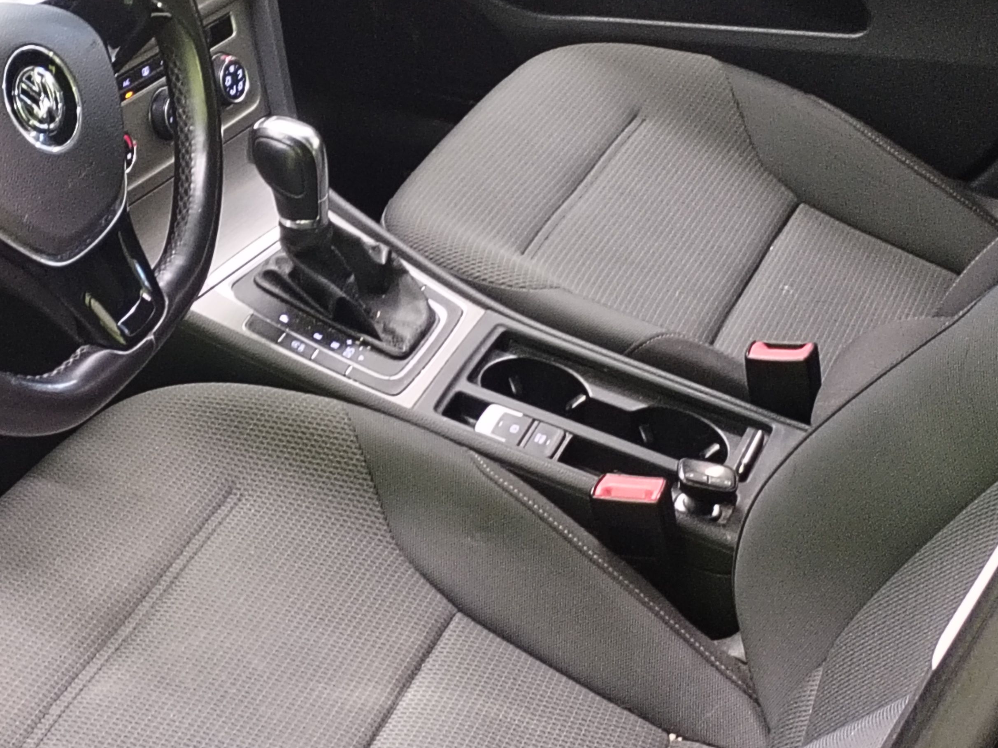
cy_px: 213
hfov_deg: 25.3
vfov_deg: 19.3
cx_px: 230
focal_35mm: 76
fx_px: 2191
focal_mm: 4.75
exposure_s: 1/25
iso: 811
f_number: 1.8
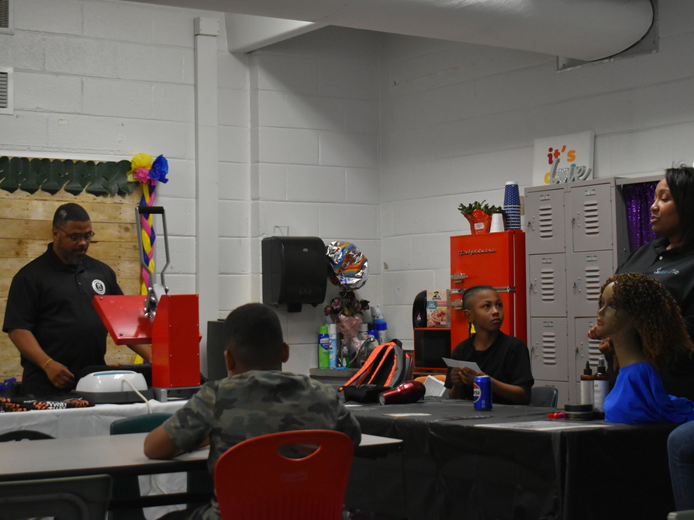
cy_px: 263
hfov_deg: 29.4
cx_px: 370
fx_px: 1323
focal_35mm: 66
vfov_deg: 22.2
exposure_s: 1/125
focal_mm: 40
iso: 2800
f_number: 5
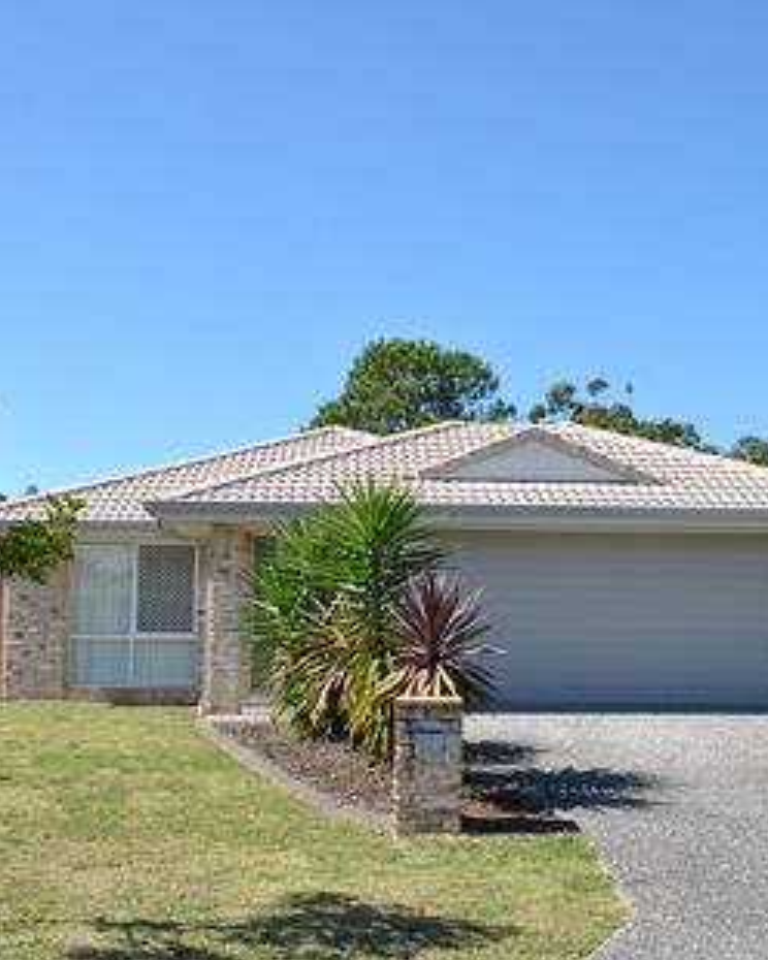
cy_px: 478
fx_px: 1335
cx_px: 372
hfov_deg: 32.1
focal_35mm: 47
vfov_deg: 39.5
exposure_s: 1/250
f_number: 8
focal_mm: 22
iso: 100
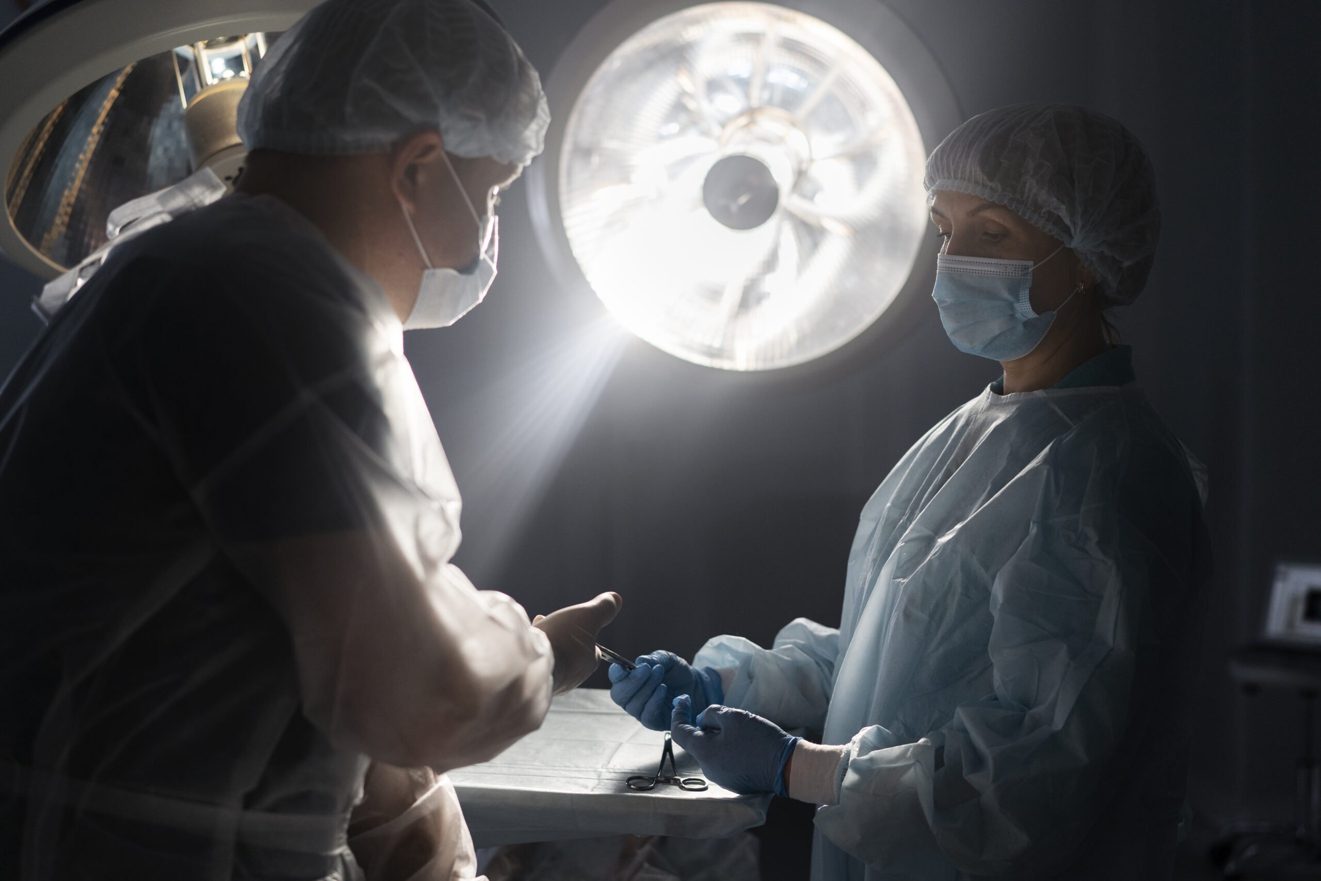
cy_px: 440
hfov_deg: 36.2
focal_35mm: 55
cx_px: 660
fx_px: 2018
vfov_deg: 24.6
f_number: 2.5
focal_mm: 55
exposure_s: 1/200
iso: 320
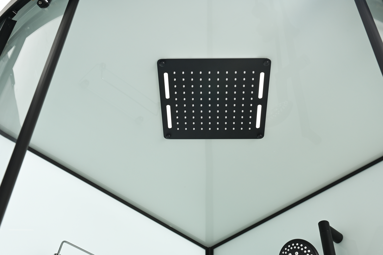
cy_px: 128
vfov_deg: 28.0
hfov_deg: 41.1
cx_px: 192
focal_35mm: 48
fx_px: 510
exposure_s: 1/25
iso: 400
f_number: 13
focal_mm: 48
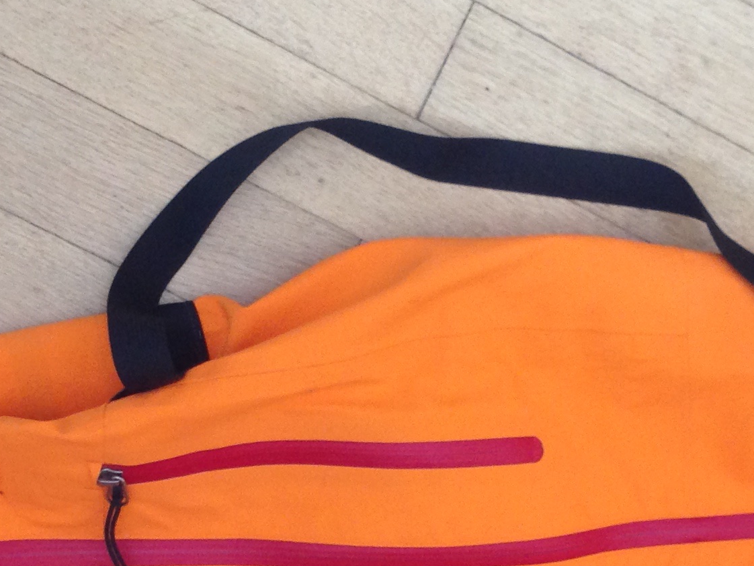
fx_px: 2092
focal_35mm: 96
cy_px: 497
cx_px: 463
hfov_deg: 20.4
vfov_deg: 15.3
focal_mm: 4.12
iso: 80
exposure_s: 1/20
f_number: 2.4
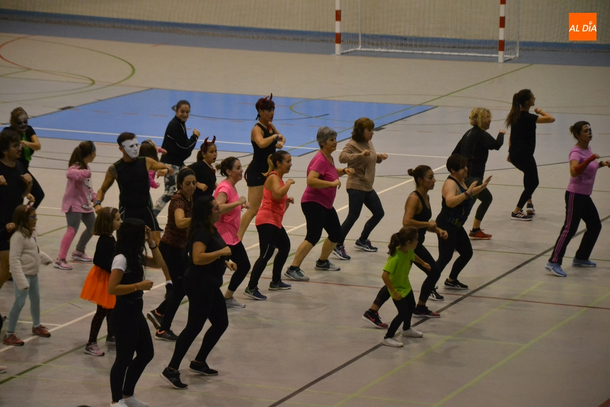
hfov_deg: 13.0
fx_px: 2668
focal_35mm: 158
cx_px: 305
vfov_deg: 8.7
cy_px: 204
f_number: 5.6
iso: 3200
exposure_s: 1/100
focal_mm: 105
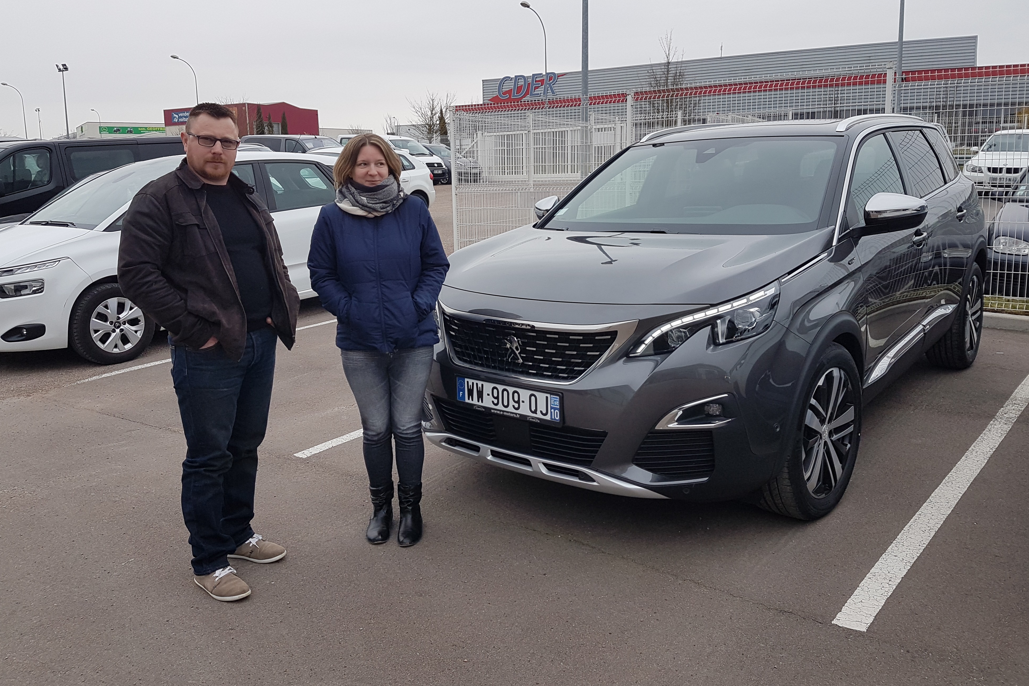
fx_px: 800
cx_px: 517
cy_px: 326
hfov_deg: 65.5
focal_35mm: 28
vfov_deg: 46.4
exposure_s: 1/520
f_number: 1.7
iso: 40
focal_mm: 4.2
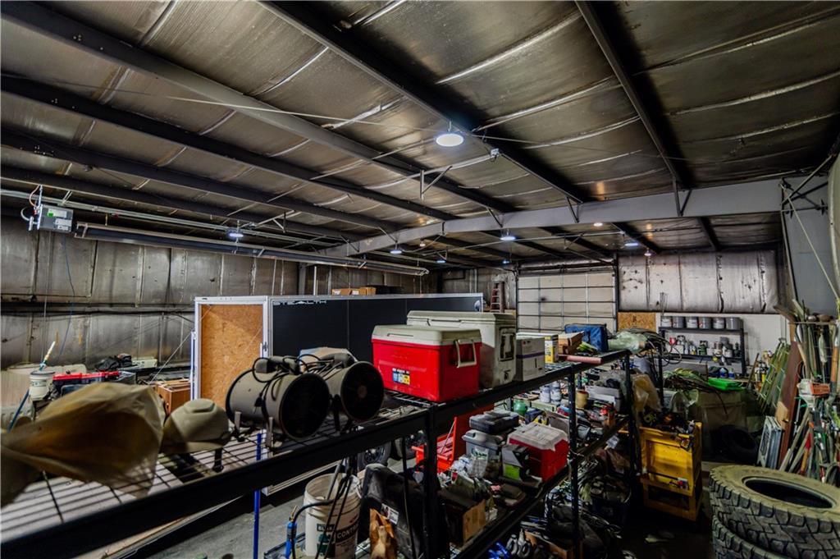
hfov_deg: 96.8
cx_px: 420
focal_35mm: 16
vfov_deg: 73.7
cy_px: 280
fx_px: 373
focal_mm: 16
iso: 320
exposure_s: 1/250
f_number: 2.8
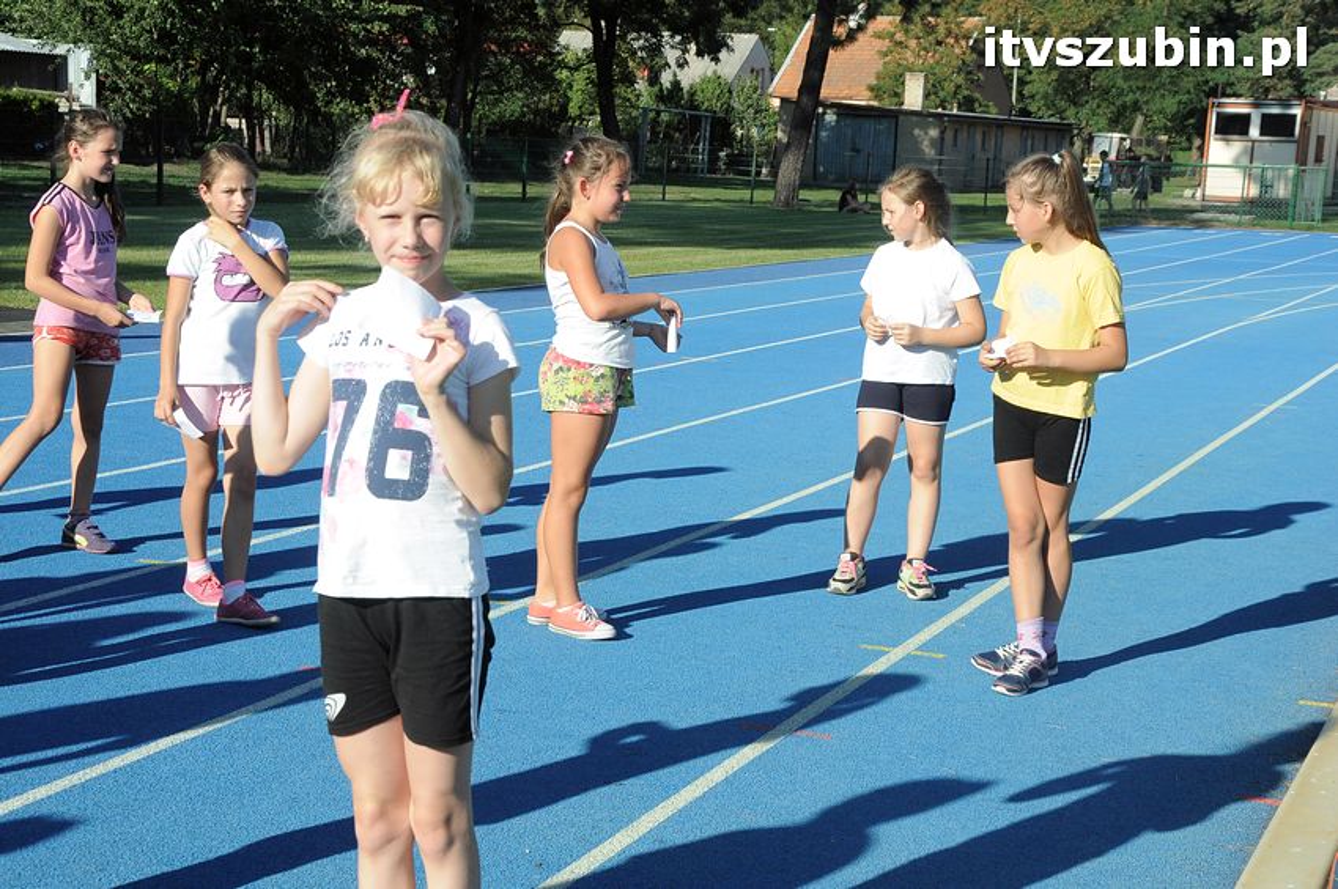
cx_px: 669
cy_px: 444
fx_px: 2506
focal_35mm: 68
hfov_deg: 29.9
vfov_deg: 20.1
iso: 500
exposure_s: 1/500
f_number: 11
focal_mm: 45
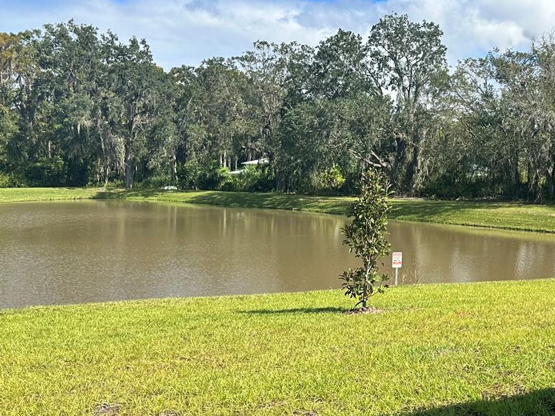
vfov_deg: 30.9
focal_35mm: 47
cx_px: 448
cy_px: 208
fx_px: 754
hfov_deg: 38.8
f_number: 1.78
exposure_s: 1/3717
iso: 80
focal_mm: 6.86
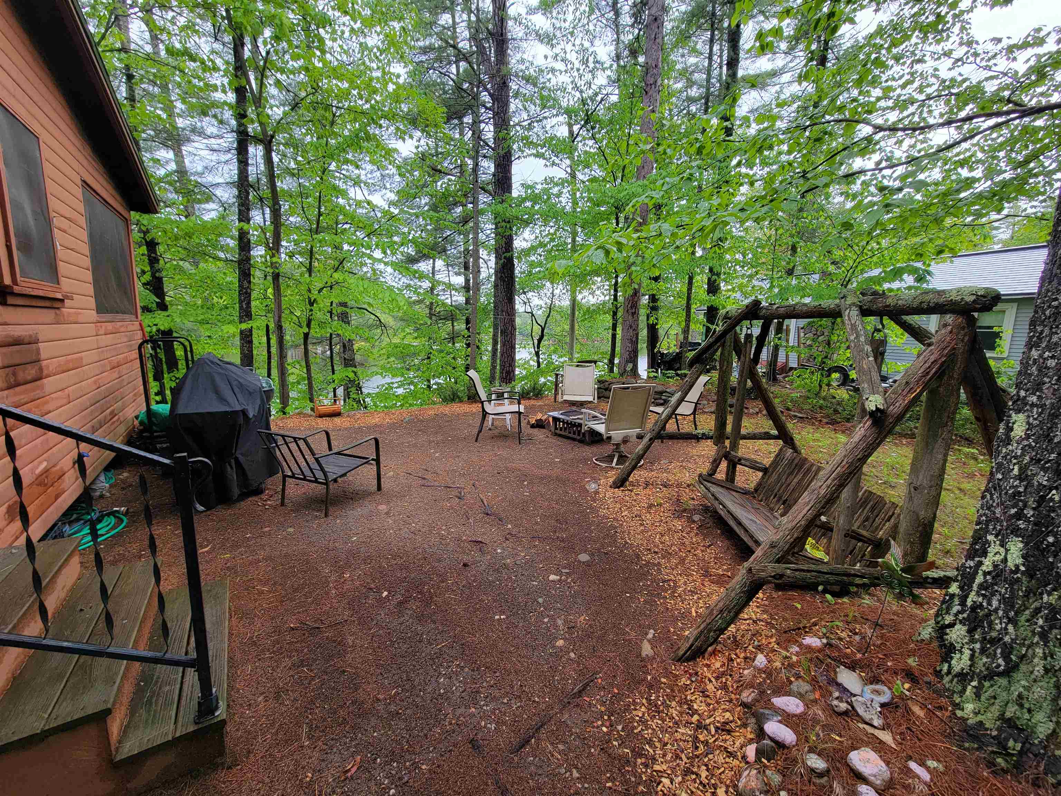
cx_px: 530
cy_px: 398
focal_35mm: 13
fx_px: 398
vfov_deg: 89.9
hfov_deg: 106.2
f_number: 2.2
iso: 50
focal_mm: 2.2
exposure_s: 1/148
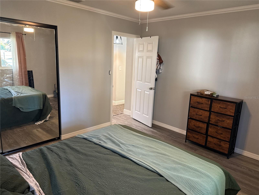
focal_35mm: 24
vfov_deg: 56.8
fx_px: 180
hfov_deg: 71.6
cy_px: 98
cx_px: 130
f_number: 1.78
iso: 200
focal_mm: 6.76
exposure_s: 1/60
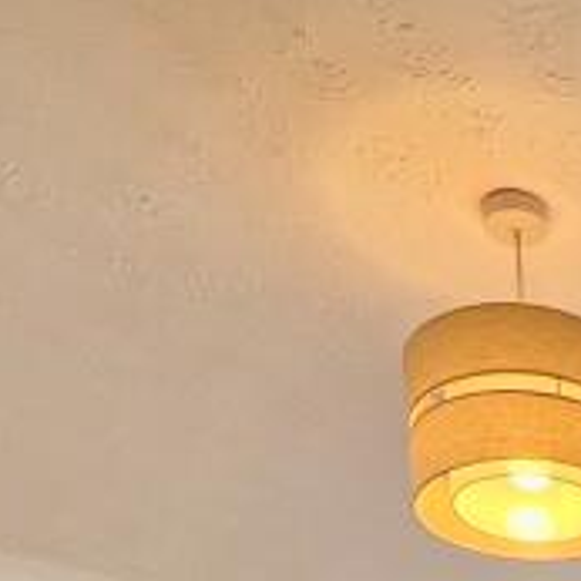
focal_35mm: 68
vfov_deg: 17.6
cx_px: 883
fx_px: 1291
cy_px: 1179
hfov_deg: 21.2
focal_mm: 1.57
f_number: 1.8
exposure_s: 1/100
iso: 50
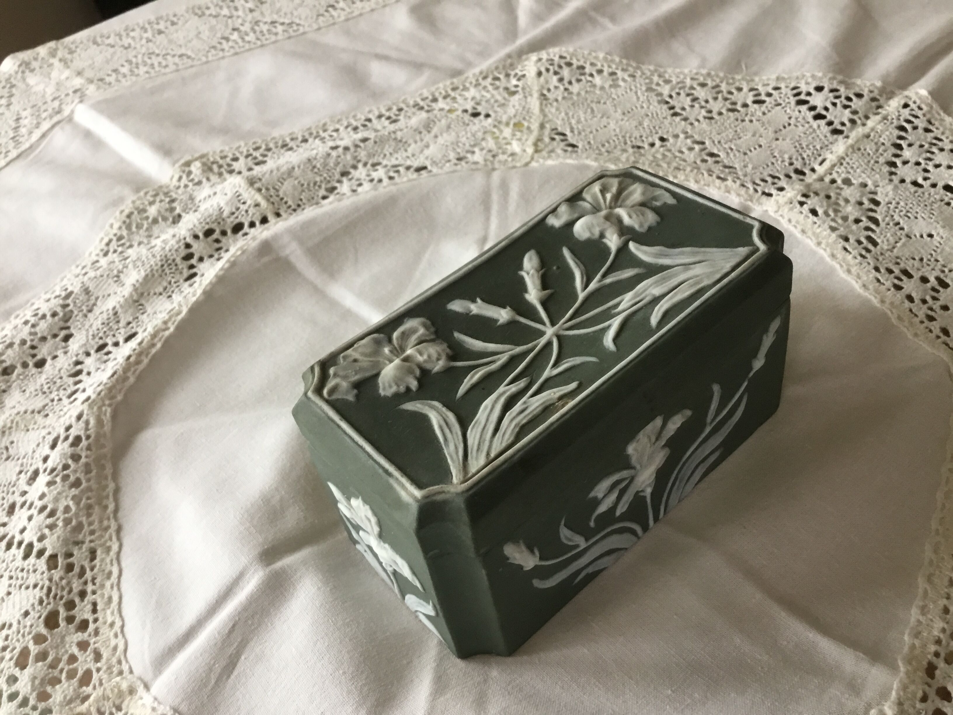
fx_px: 853
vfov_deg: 45.4
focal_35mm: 31
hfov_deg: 58.4
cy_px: 358
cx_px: 476
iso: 125
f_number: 2.4
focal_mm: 3.3
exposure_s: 1/33
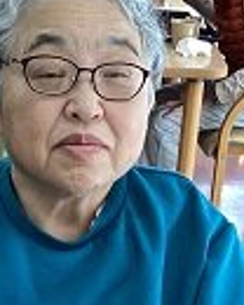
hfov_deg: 13.2
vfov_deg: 15.8
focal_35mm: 116
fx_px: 1047
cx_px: 19
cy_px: 393
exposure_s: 1/120
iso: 100
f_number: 2.4
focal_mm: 3.3
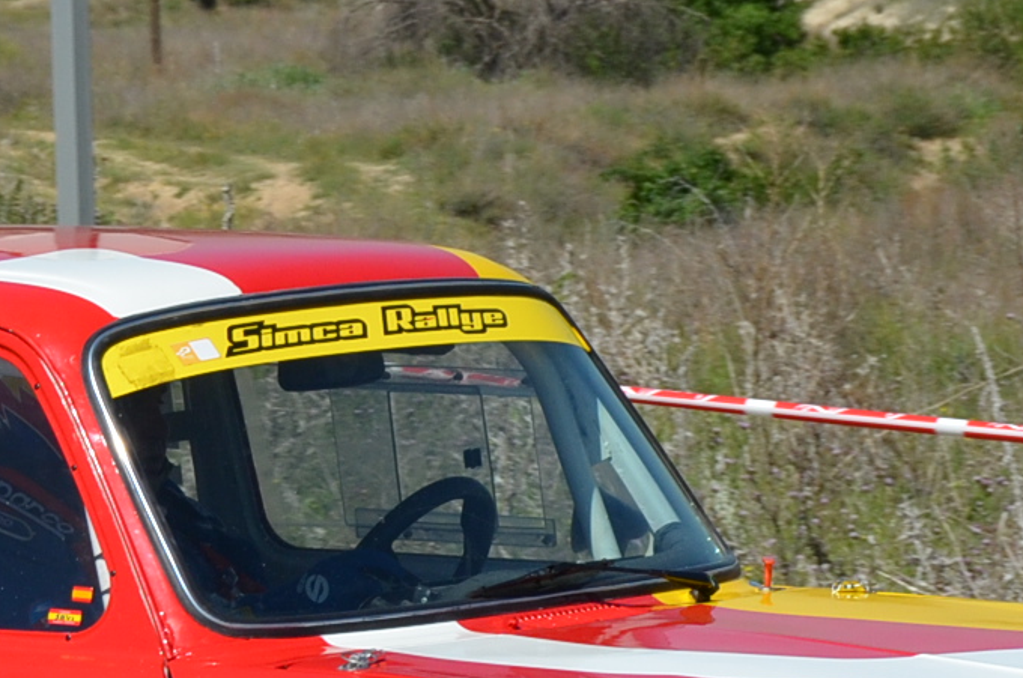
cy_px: 430
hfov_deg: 6.9
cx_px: -65
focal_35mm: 299
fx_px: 8477
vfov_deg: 4.6
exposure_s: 1/2000
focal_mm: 55
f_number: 8
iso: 400
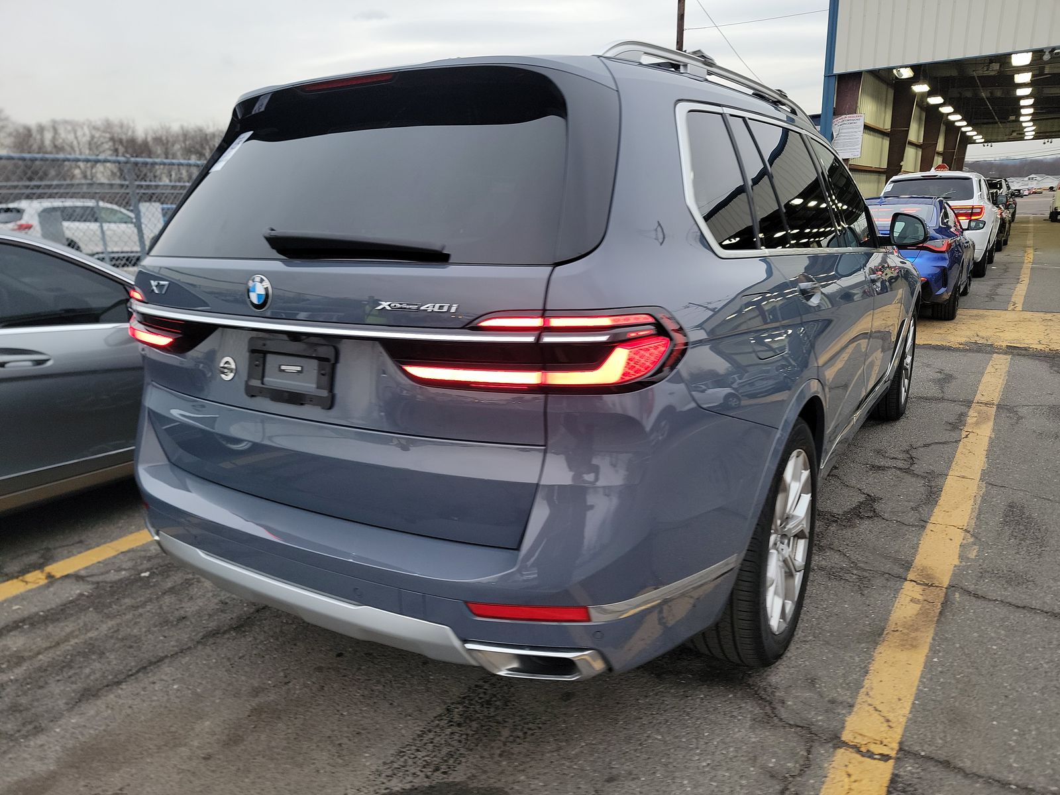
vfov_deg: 56.8
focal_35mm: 24
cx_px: 530
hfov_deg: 71.6
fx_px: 735
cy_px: 398
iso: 103
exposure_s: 1/59
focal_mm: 6.7
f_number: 1.8
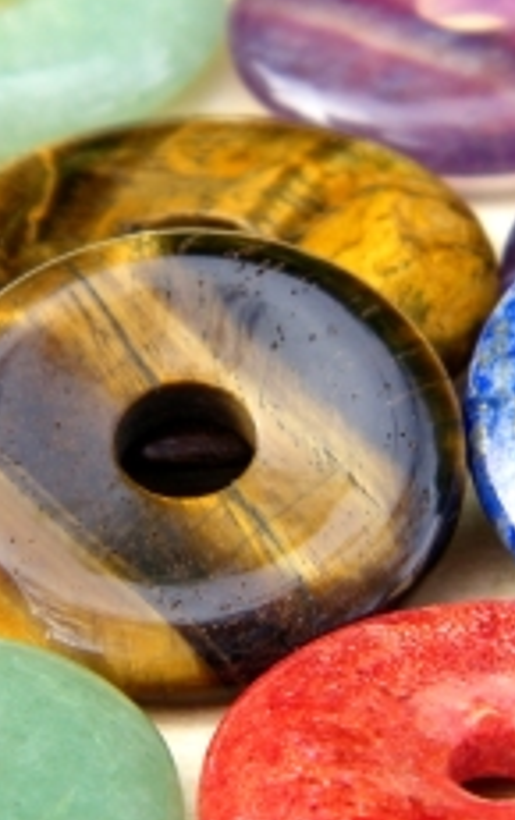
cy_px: 461
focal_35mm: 218
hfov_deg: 6.0
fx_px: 4880
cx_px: 273
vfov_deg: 9.6
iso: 80
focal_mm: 21.3
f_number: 4.8
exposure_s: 1/80
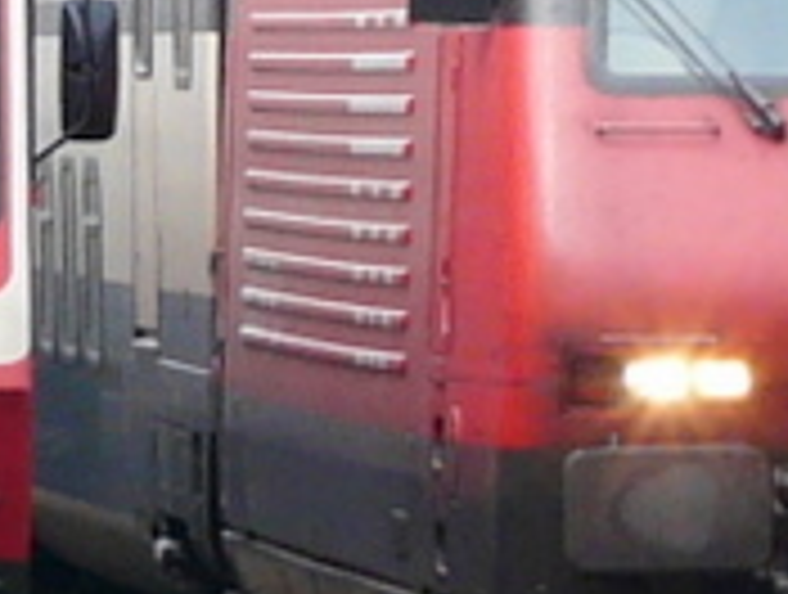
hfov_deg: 2.3
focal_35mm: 879
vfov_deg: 1.7
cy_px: -108
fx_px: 20051
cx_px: 252
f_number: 4
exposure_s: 1/250
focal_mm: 25.3
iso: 100
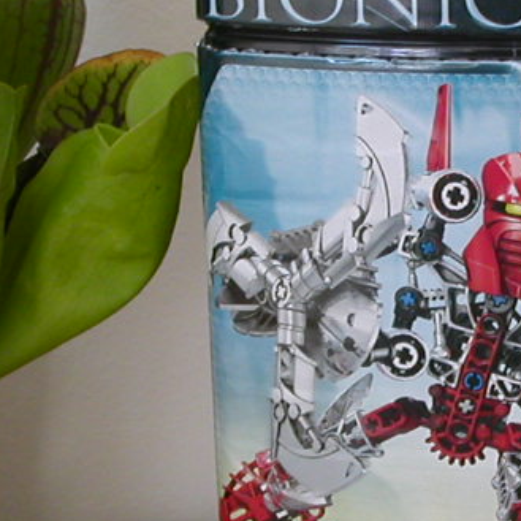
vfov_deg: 12.9
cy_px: 339
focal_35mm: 135
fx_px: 2299
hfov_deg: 12.8
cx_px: 492
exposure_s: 1/35.2
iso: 100
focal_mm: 7.5
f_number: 3.2
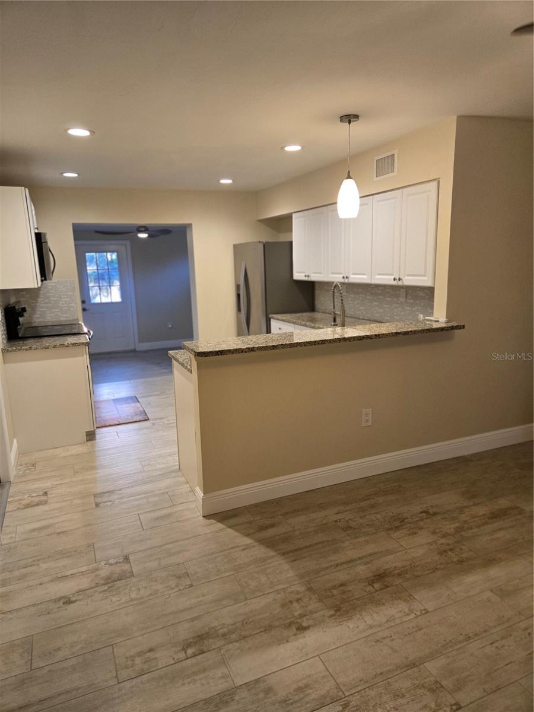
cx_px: 267
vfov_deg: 73.9
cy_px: 356
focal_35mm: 23
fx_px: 473
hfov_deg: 58.9
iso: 250
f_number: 1.8
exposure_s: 1/120
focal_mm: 5.4
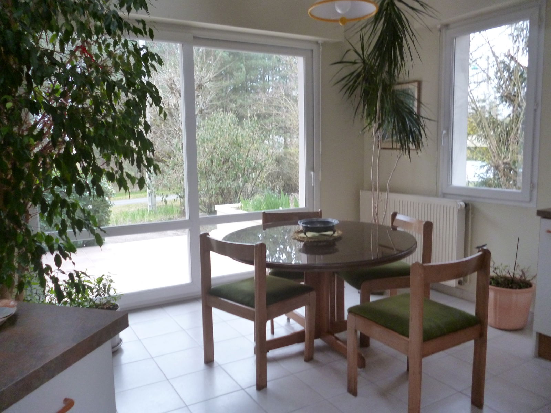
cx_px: 276
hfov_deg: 63.4
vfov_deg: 49.7
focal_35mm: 28
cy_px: 206
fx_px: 446
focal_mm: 5
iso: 400
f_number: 3.1
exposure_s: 1/40
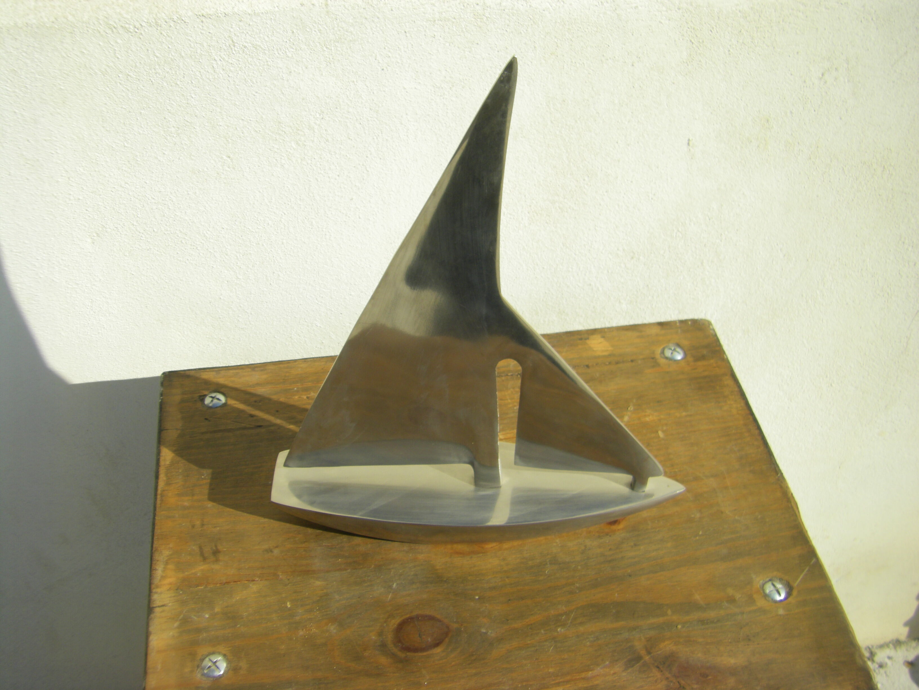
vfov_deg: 37.7
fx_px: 1009
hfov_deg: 49.0
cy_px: 345
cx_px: 460
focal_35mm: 38
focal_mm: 6.3
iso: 64
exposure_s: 1/200
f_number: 7
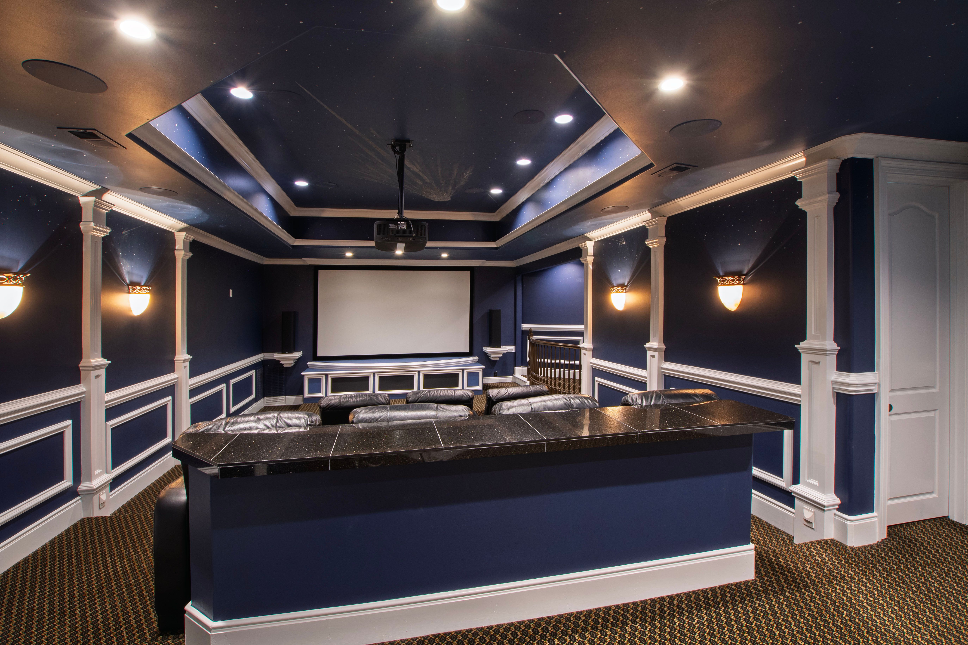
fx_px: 403
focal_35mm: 15
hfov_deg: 100.4
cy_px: 322
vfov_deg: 77.3
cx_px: 484
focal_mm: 10
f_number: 8
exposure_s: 4
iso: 100
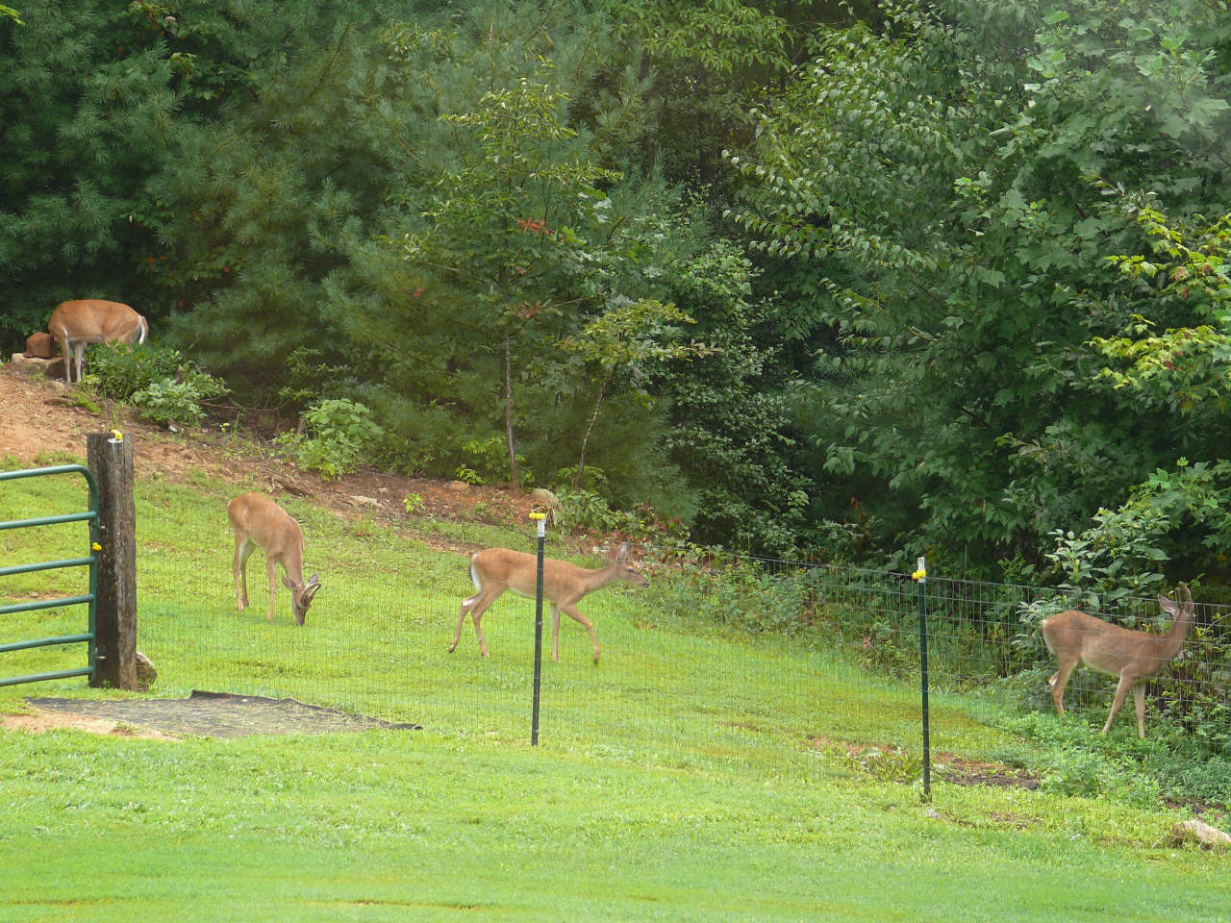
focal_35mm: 159
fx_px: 5654
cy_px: 462
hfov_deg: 12.4
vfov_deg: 9.3
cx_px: 616
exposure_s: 1/100
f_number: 3.6
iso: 100
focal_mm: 33.6
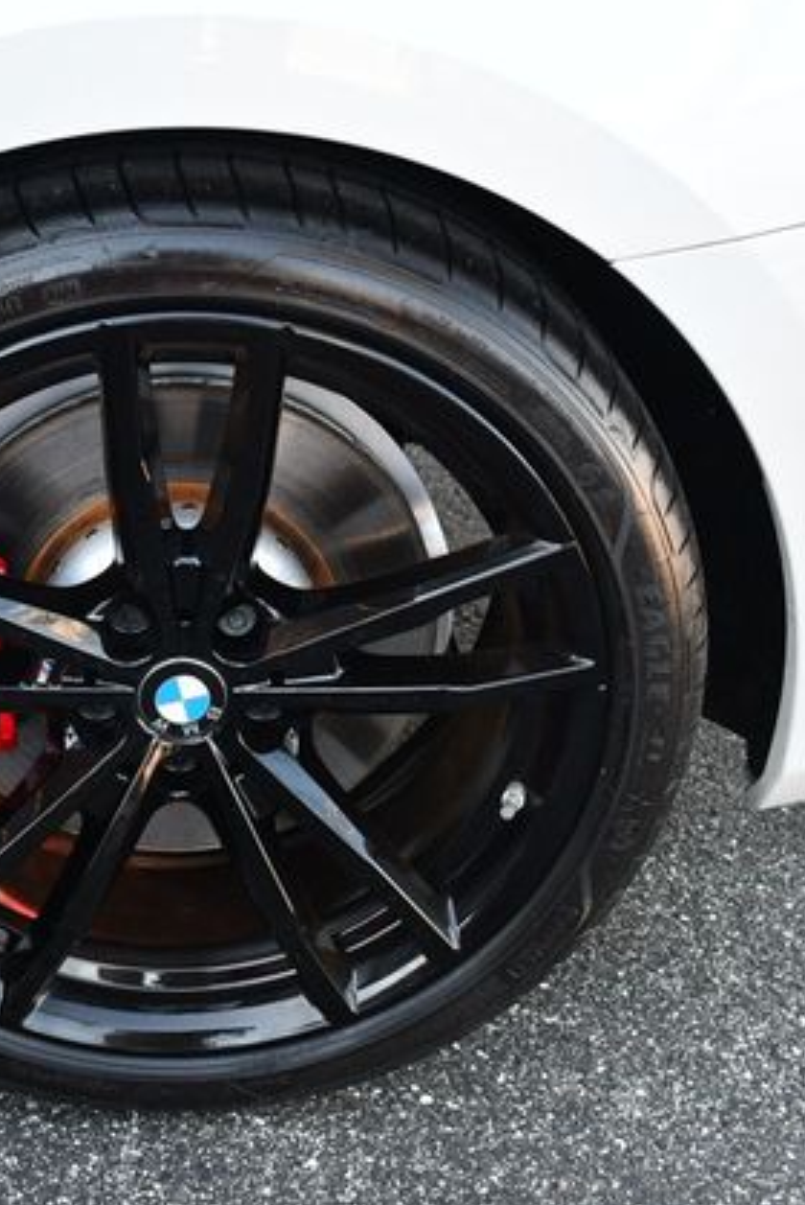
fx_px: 1842
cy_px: 598
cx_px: 184
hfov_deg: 24.3
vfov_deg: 36.2
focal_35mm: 55
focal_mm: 18
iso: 400
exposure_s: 1/250
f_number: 4
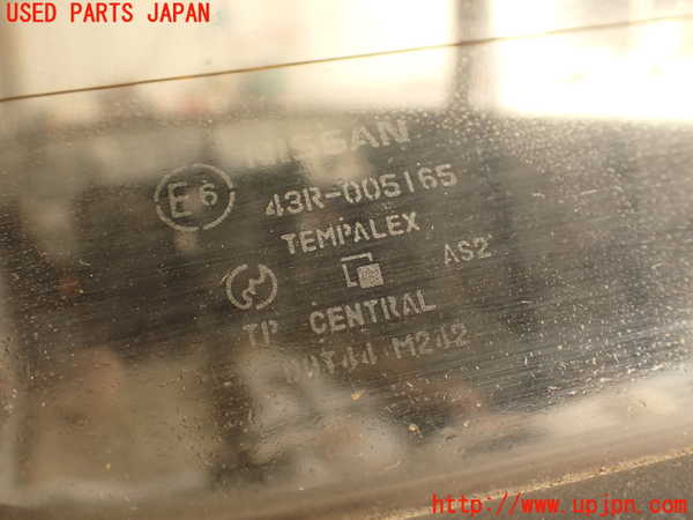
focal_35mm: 32
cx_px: 346
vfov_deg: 44.2
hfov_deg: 56.8
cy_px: 260
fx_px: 641
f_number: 2.4
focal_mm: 5.79
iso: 160
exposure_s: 1/60
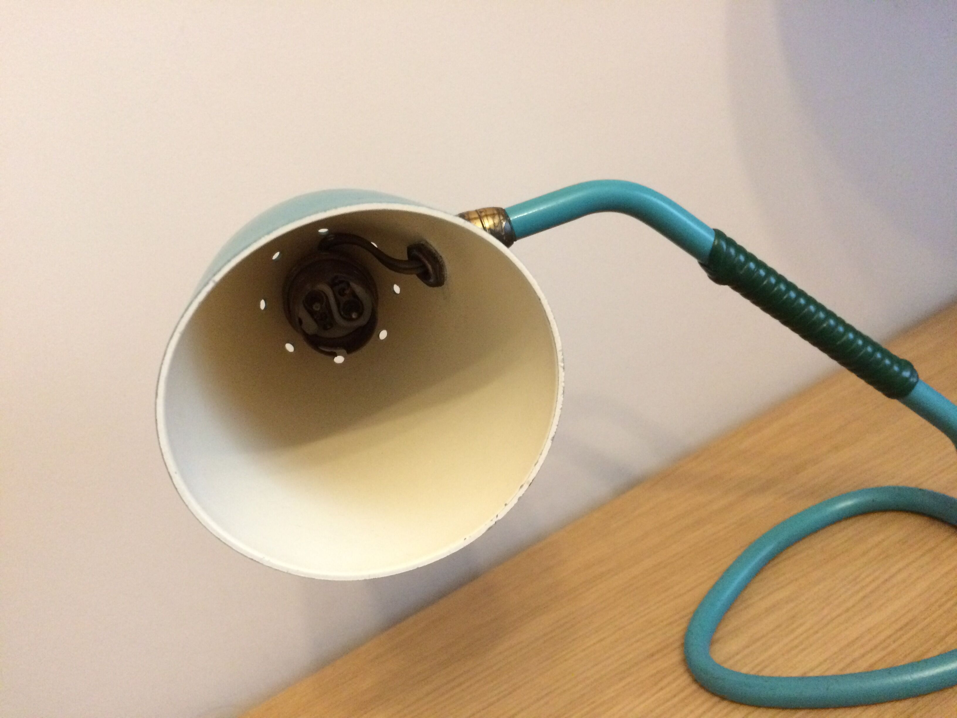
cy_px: 359
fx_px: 802
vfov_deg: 48.2
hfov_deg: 61.7
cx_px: 478
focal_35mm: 29
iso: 320
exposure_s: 1/17
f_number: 2.2
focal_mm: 4.15
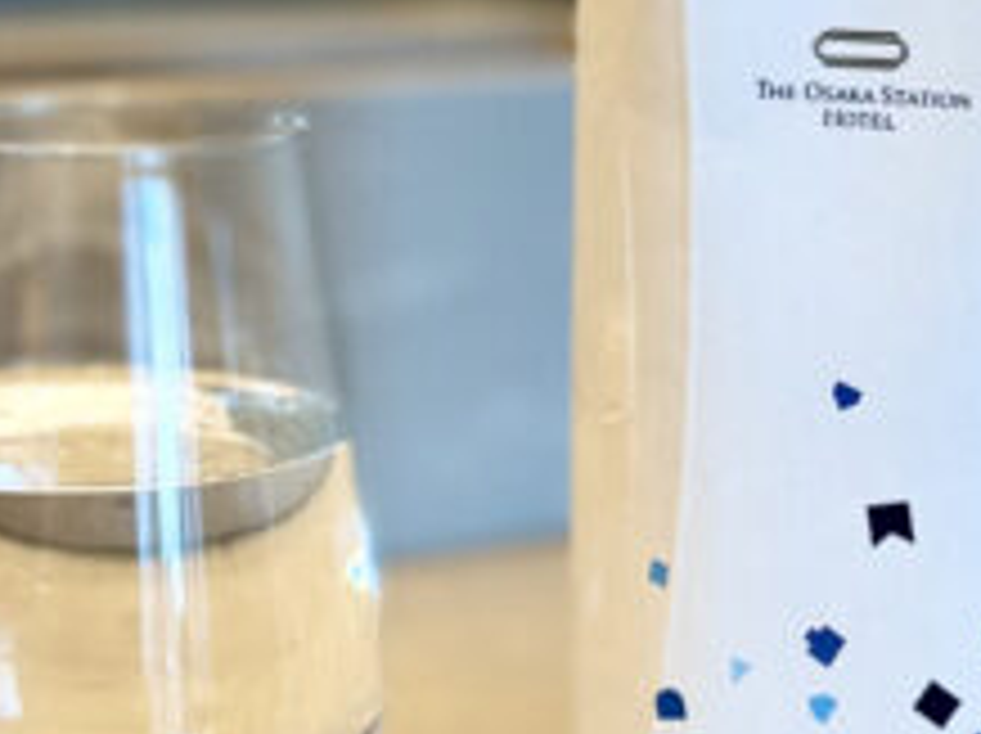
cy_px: 131
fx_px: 2123
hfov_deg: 25.9
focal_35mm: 75
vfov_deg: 19.4
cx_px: 652
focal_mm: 6.76
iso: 80
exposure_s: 1/120
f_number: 1.78
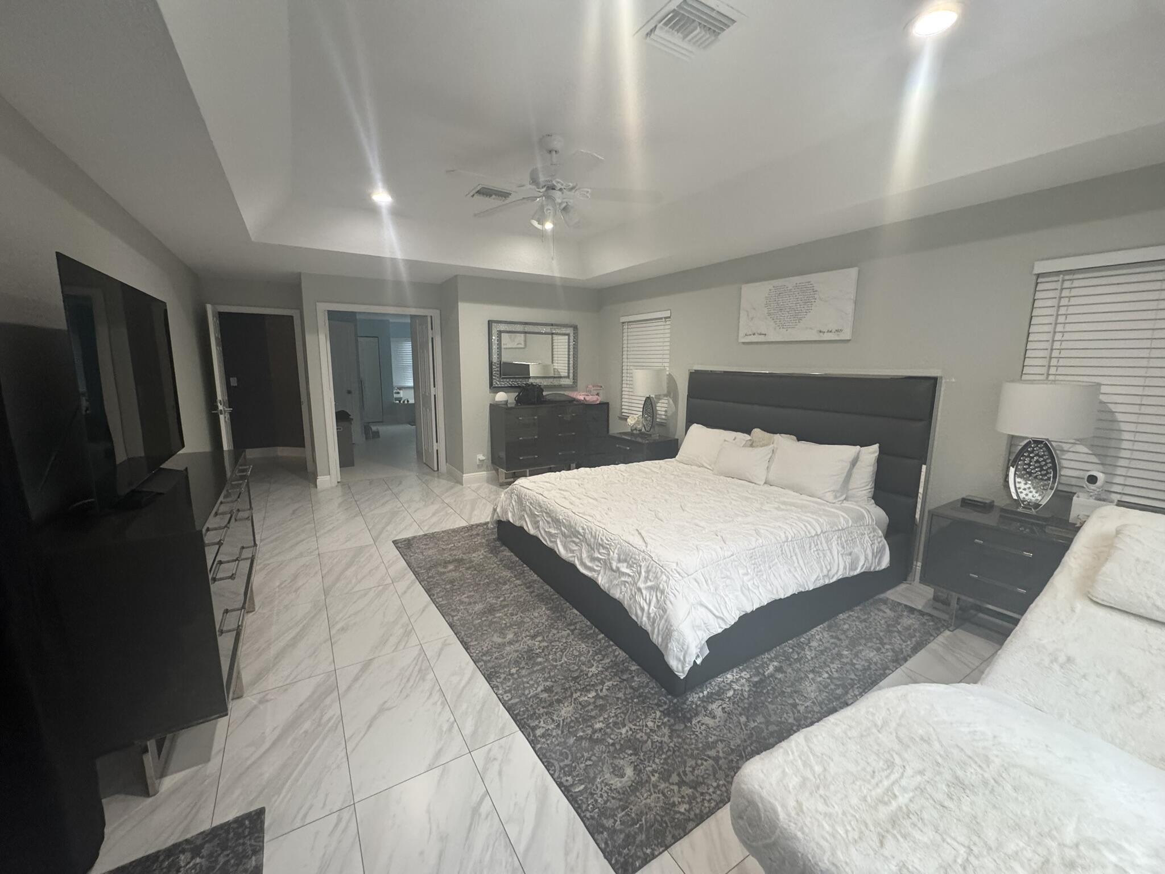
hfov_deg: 102.1
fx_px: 471
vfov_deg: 85.7
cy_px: 437
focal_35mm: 14
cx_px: 582
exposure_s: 1/84
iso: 320
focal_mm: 2.22
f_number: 2.2
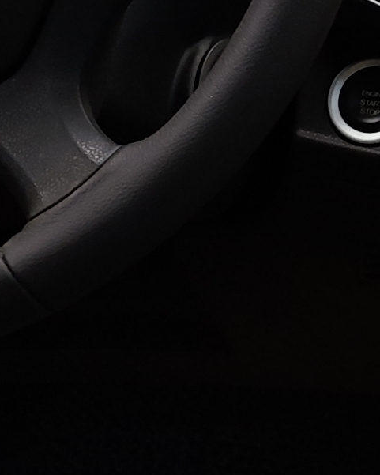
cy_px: -146
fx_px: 2150
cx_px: 810
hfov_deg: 9.3
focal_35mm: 153
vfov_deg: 12.2
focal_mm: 8.7
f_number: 1.9
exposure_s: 1/49
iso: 160
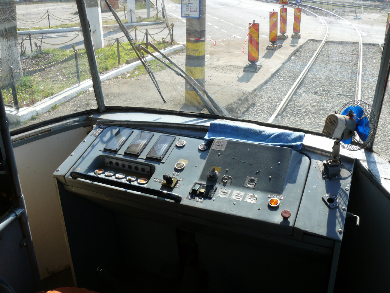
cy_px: 146
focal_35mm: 35
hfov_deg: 52.6
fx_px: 394
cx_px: 195
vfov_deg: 40.7
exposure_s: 1/200
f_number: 5.6
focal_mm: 7.4
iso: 100
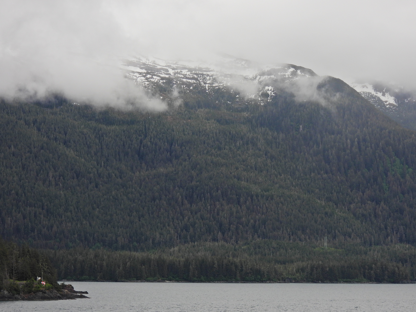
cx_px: 208
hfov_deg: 18.7
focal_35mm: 105
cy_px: 156
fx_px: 1262
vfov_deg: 14.1
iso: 100
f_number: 4
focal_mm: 18.7
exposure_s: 1/1000
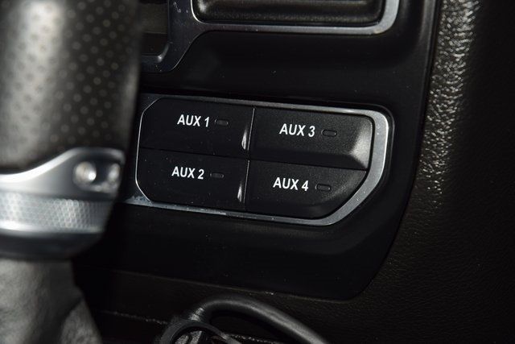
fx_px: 1502
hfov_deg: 19.5
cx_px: 258
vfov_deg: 13.0
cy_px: 172
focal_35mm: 105
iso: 100
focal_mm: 70
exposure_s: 1/125
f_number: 8
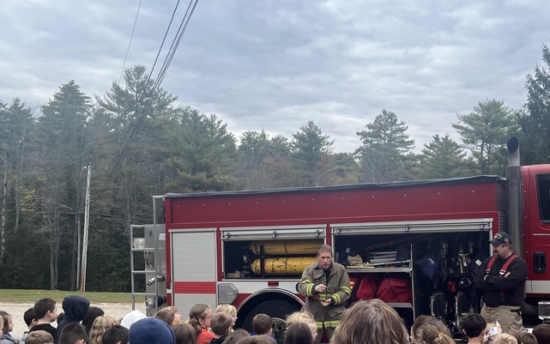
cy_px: 228
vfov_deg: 29.0
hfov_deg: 44.9
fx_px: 660
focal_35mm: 44
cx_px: 338
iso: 50
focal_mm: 5.1
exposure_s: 1/1212
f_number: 1.6
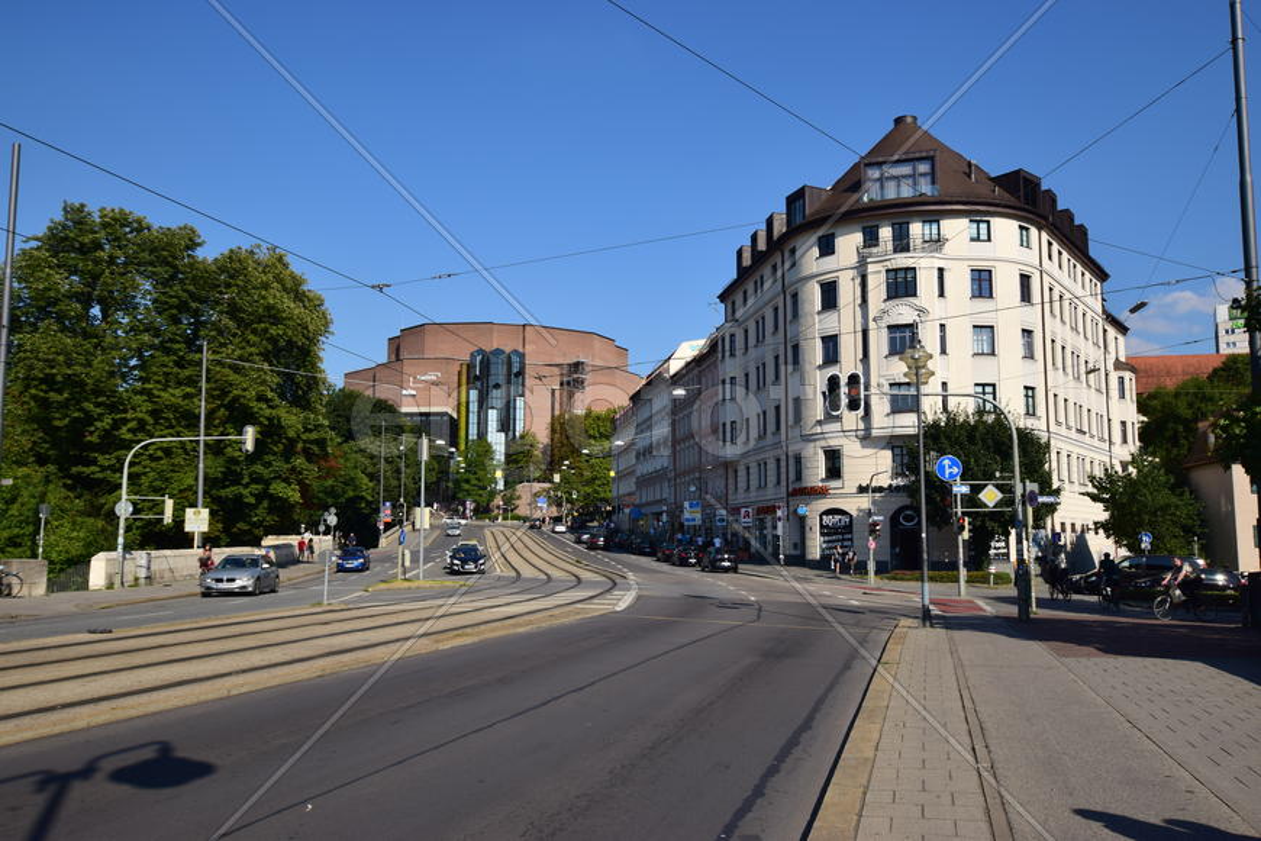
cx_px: 630
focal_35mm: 30
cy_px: 420
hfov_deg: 61.9
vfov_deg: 43.6
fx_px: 1051
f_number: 11
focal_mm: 20
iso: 100
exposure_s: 1/160
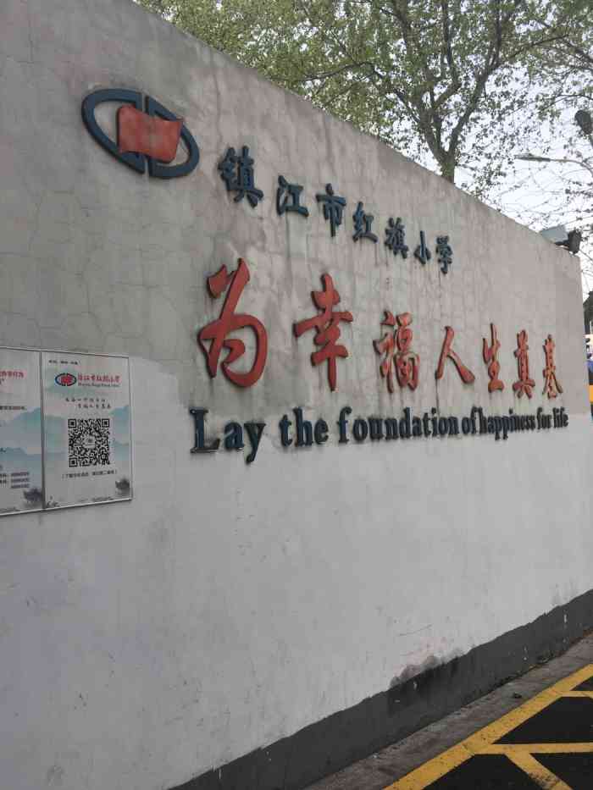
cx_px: 296
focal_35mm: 29
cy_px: 395
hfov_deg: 48.2
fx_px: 662
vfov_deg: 61.7
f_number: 2.2
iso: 25
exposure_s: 1/646
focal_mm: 4.15
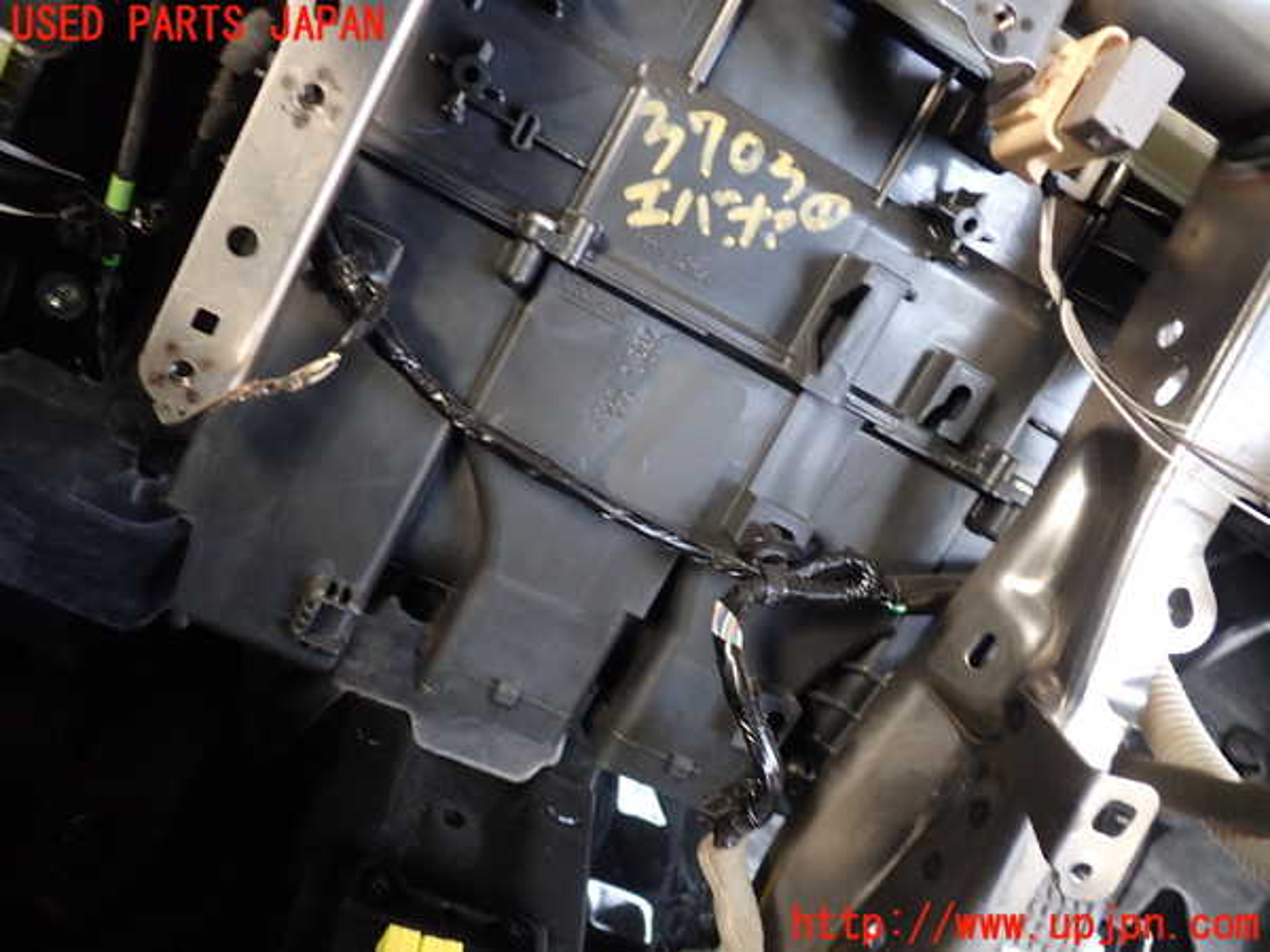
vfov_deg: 46.8
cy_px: 476
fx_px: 1101
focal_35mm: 30
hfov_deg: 60.0
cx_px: 635
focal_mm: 5.4
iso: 200
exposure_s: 1/50
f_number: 2.3
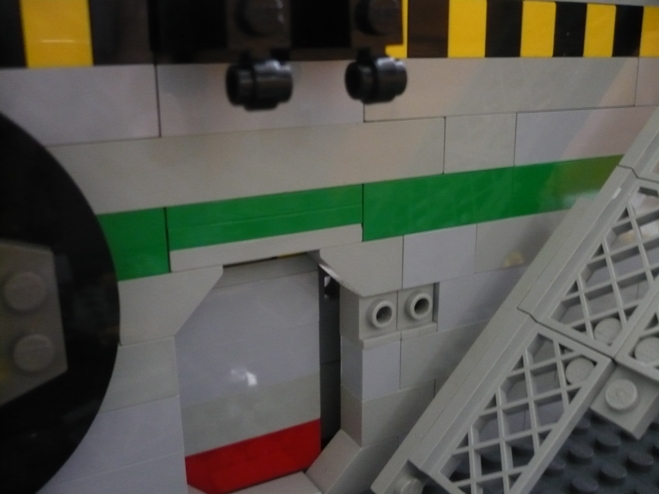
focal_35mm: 35
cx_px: 330
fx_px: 666
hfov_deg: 52.6
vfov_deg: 40.7
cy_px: 247
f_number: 2.8
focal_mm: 5.8
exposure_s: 1/4
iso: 400
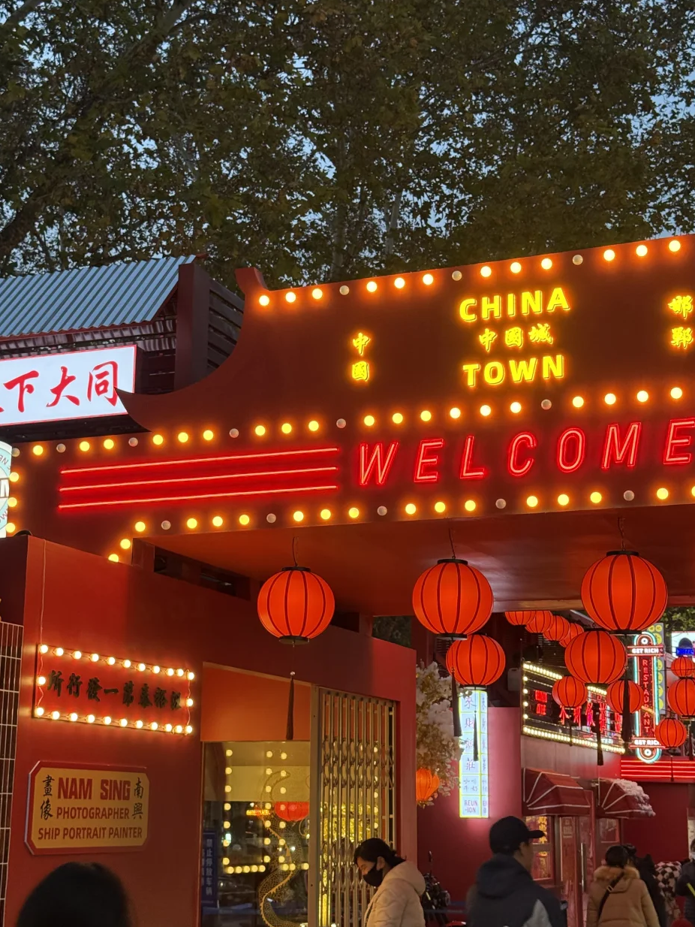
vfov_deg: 34.3
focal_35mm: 56
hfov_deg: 26.1
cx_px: 332
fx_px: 1499
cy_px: 503
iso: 200
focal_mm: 6.76
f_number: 1.78
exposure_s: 1/67
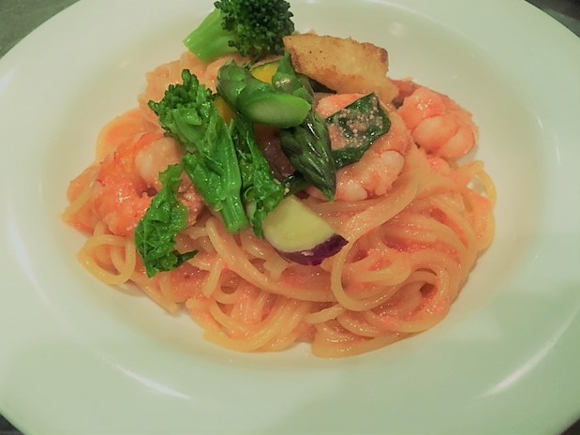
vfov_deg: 46.8
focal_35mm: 30
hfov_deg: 60.0
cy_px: 211
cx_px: 286
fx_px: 503
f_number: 2.2
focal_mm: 4.15
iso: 160
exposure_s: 1/30
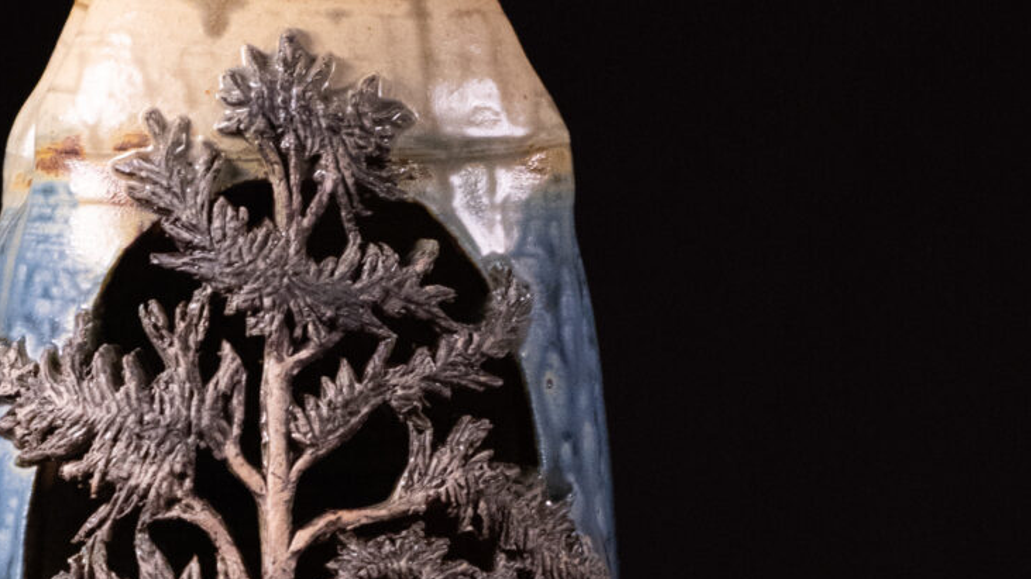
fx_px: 6014
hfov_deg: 9.8
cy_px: 1138
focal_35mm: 220
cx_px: 304
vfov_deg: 5.4
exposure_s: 1/80
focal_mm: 50
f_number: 4.5
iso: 1600
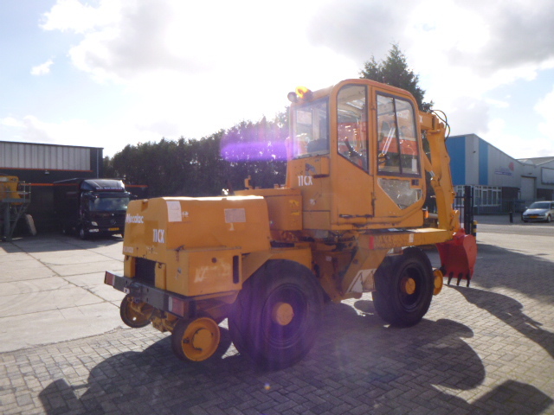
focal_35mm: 25
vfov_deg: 54.9
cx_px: 277
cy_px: 208
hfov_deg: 69.4
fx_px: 400
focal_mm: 4.5
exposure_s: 1/400
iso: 100
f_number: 3.9
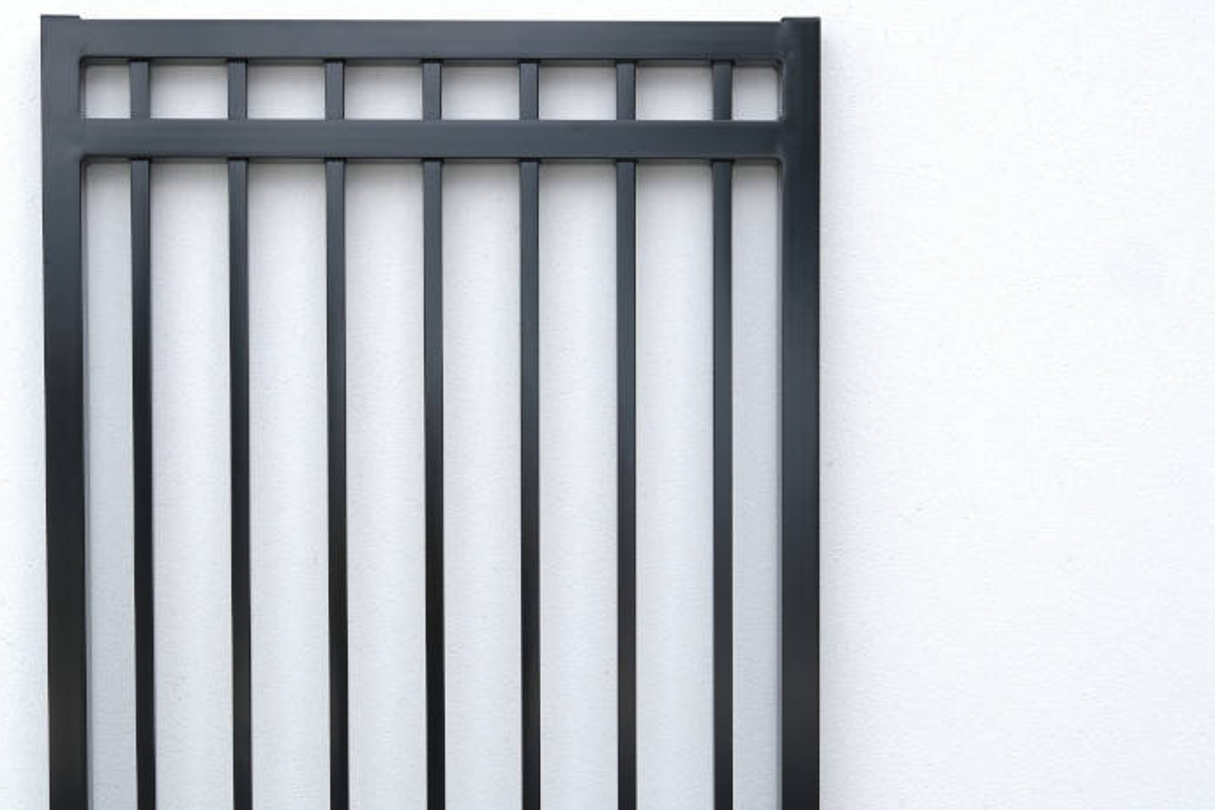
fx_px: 1722
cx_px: 436
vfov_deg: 26.4
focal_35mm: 51
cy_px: 510
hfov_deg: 38.6
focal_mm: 26
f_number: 5.6
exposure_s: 1/140
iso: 100
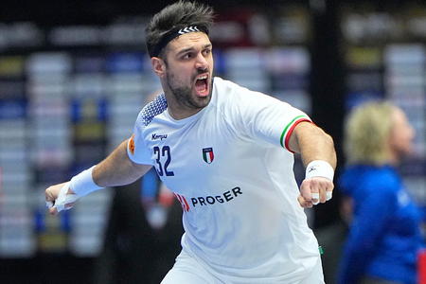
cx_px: 213
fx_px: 4733
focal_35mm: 400
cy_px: 142
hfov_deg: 5.2
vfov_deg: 3.4
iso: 6400
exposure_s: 1/1600
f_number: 2.8
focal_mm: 400
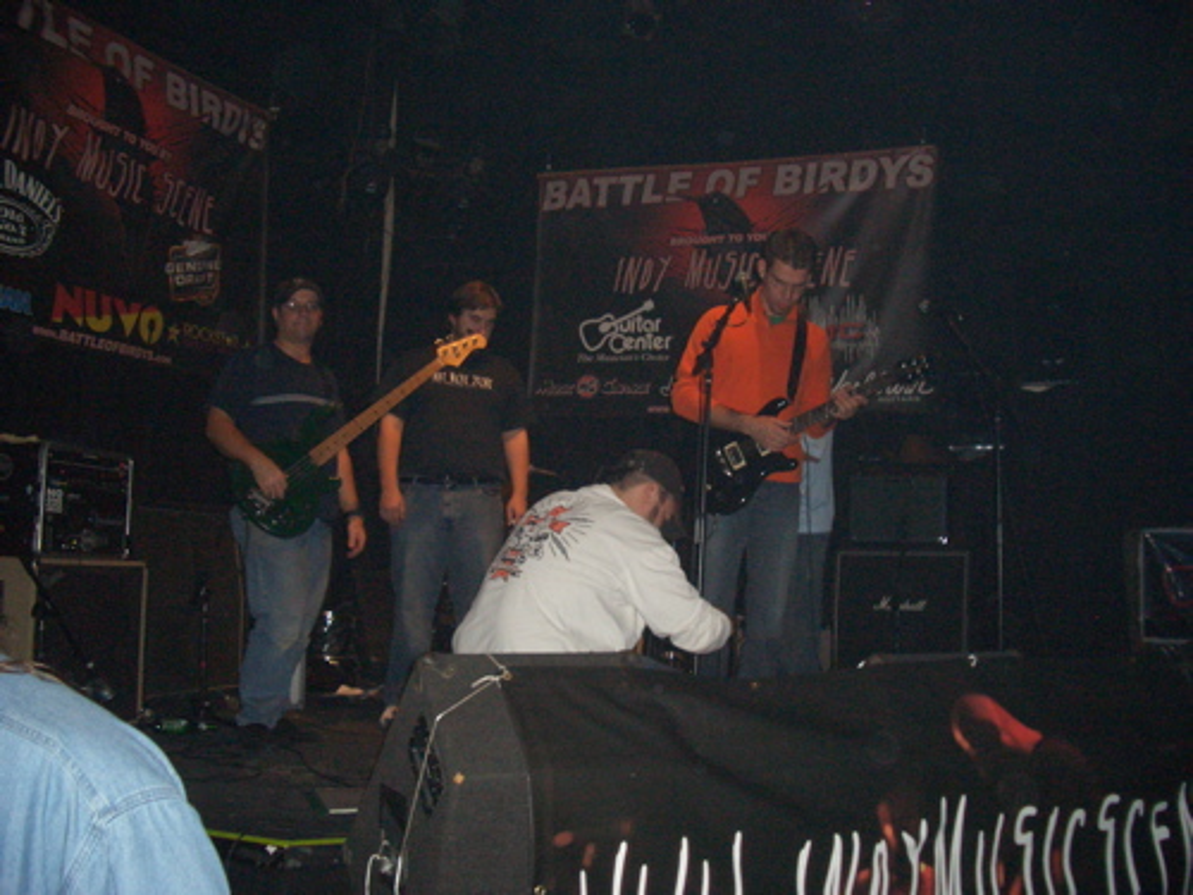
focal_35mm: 35
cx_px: 596
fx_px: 1206
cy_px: 448
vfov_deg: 40.7
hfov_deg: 52.6
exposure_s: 1/60
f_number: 2.6
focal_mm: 5.8
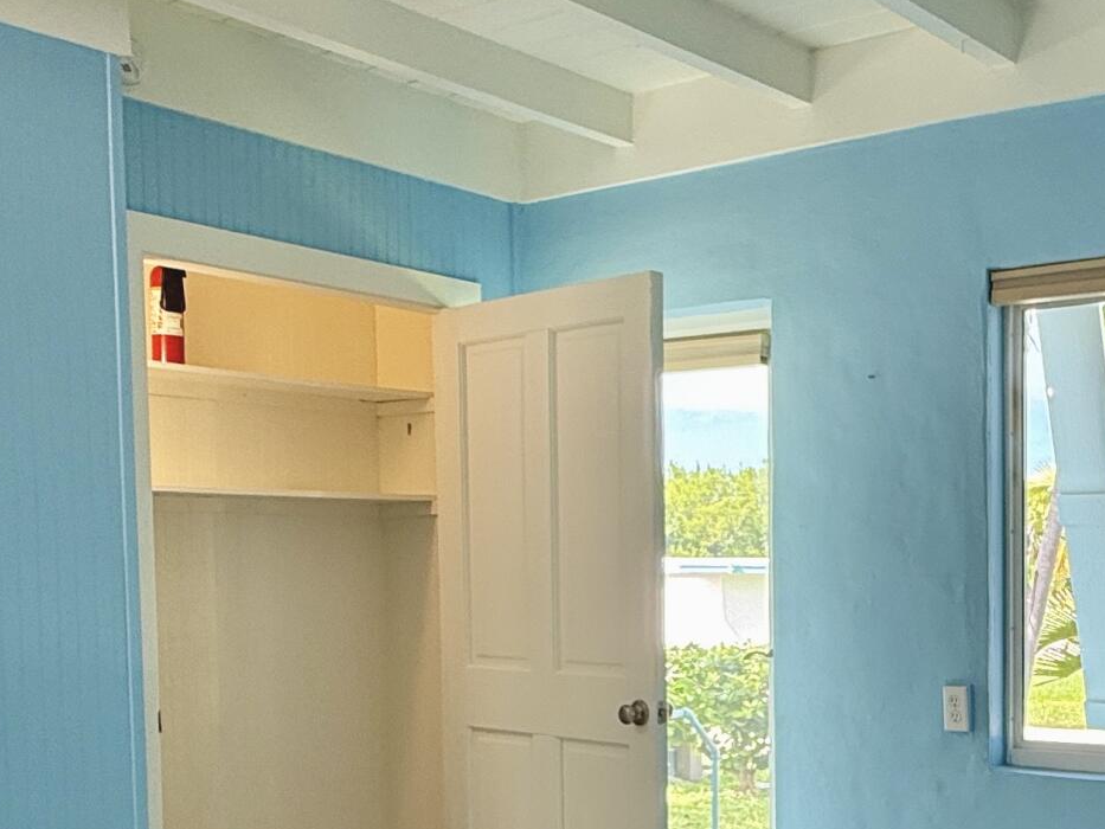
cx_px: 924
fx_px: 1437
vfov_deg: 31.4
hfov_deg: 39.9
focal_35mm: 45
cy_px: 663
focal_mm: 2.22
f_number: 2.2
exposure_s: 1/99
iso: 64
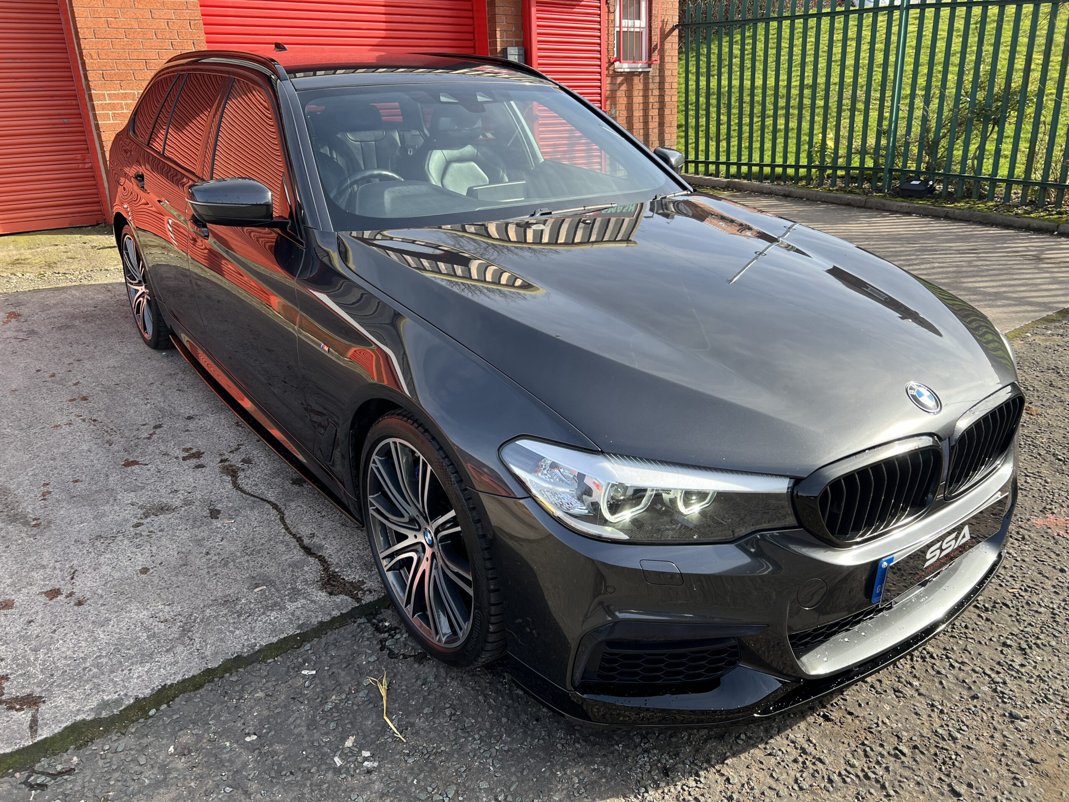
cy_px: 401
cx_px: 534
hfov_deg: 67.3
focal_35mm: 26
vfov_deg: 53.1
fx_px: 803
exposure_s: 1/909
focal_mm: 5.7
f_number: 1.5
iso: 50
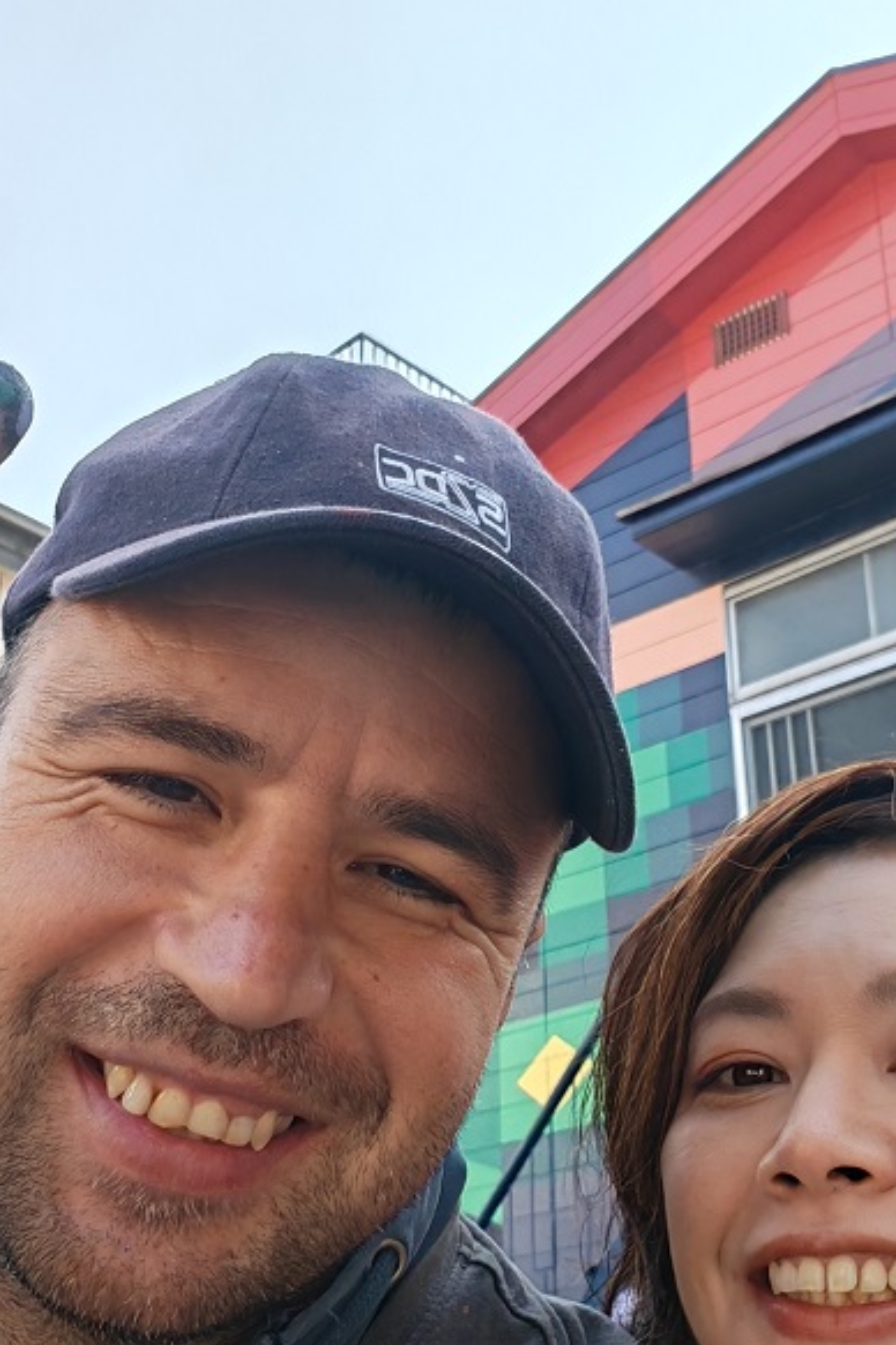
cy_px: 812
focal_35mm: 50
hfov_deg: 26.9
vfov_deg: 39.4
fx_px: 1867
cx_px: 557
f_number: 2.1
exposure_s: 1/220
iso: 50
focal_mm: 2.98
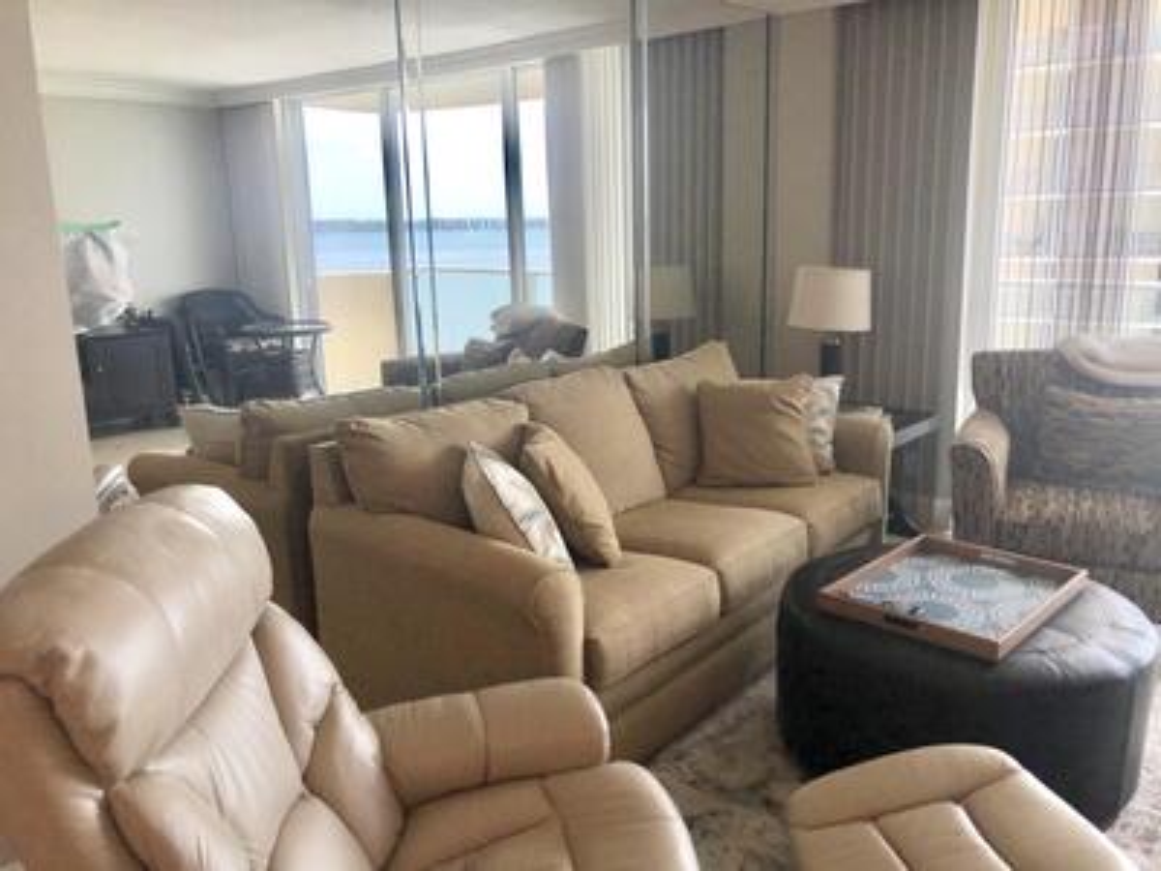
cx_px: 580
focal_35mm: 28
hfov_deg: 63.4
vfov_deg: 49.7
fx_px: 939
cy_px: 436
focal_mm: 3.99
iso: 20
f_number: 1.8
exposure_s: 1/209
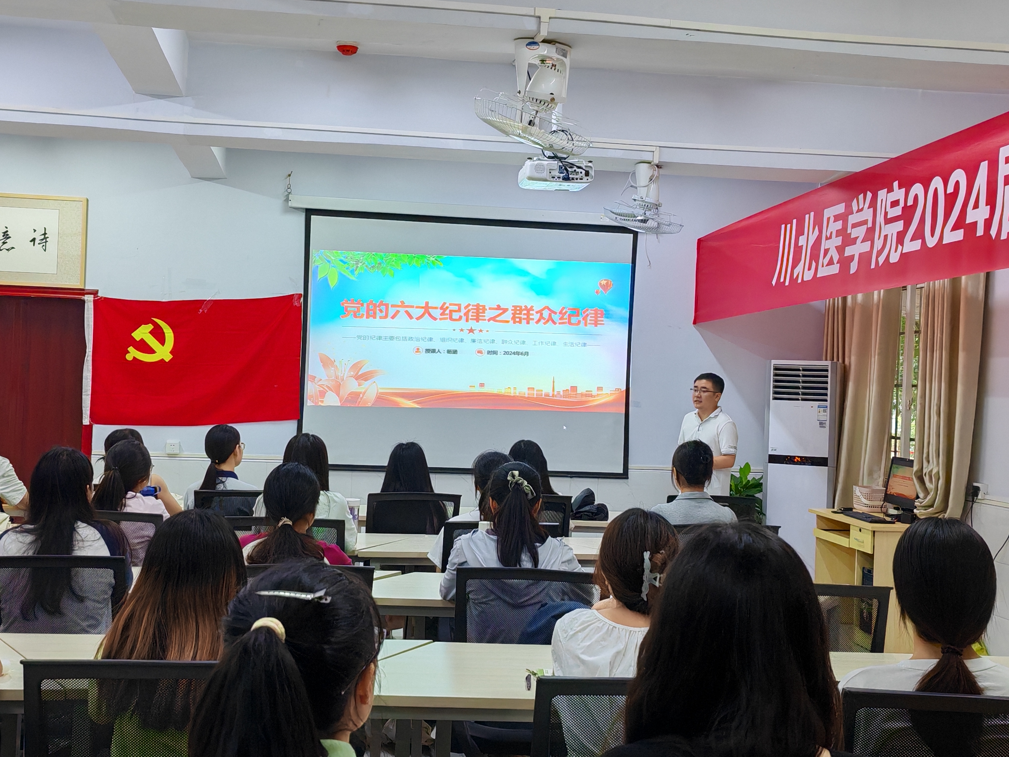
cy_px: 378
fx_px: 1253
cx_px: 504
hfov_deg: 43.9
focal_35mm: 43
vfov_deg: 33.6
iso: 250
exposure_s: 1/100
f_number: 1.95
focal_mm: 5.52
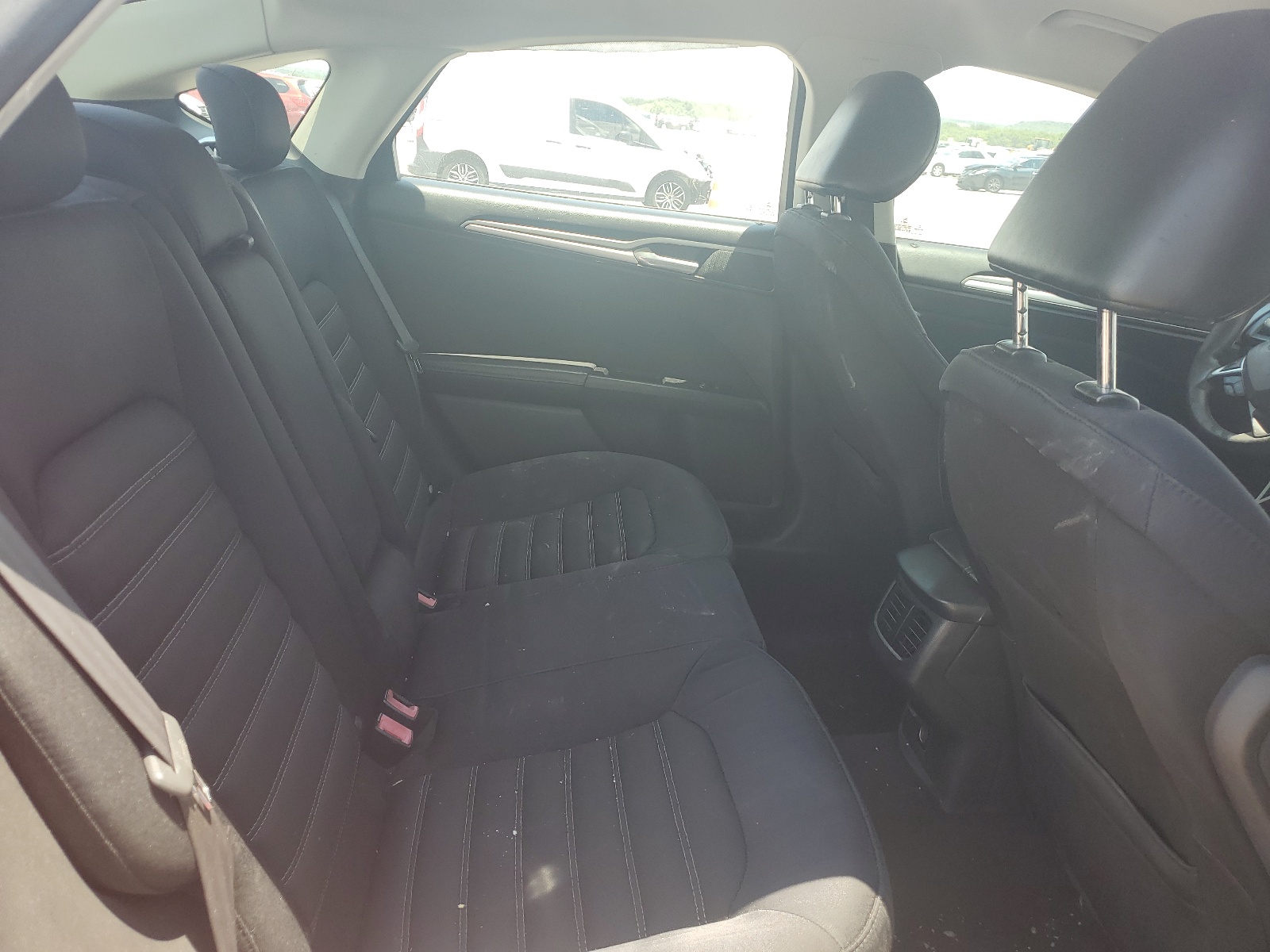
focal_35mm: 26
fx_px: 954
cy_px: 476
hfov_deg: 67.3
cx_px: 635
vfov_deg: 53.1
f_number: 1.5
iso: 50
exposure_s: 1/294
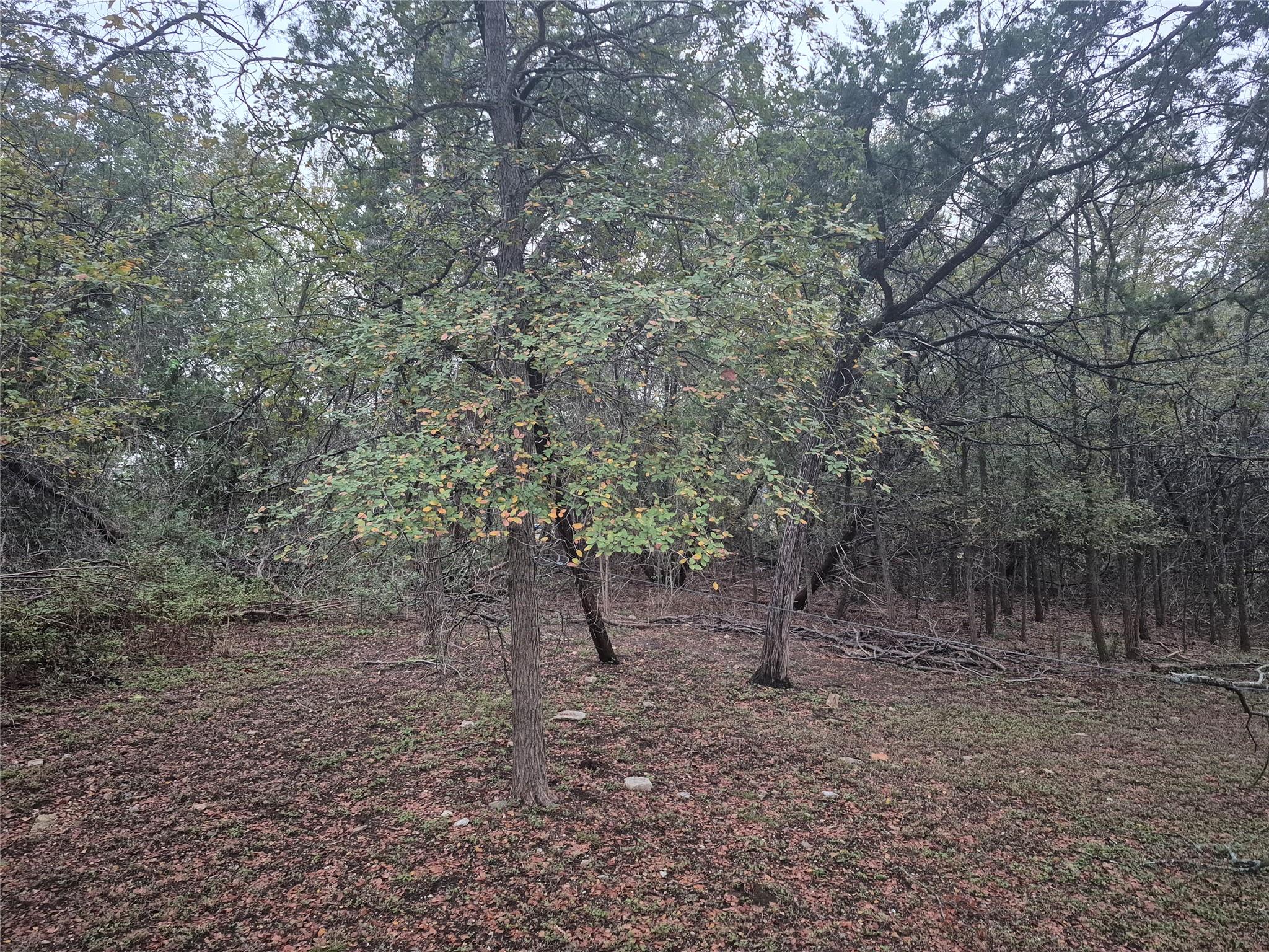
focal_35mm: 23
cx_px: 634
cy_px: 476
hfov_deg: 73.9
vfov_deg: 58.9
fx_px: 843
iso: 1250
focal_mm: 5.4
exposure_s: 1/40
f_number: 1.8
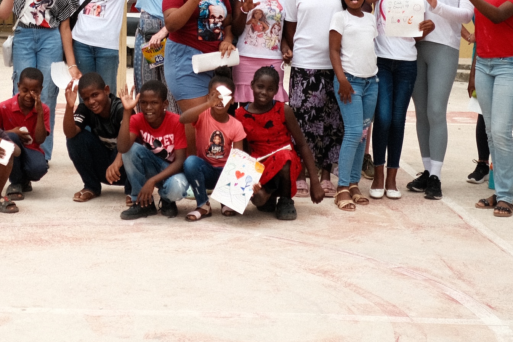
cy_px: 1
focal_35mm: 91
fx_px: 1297
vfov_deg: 14.8
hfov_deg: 21.9
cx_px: 58
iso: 160
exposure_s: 1/4000
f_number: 2
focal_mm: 23
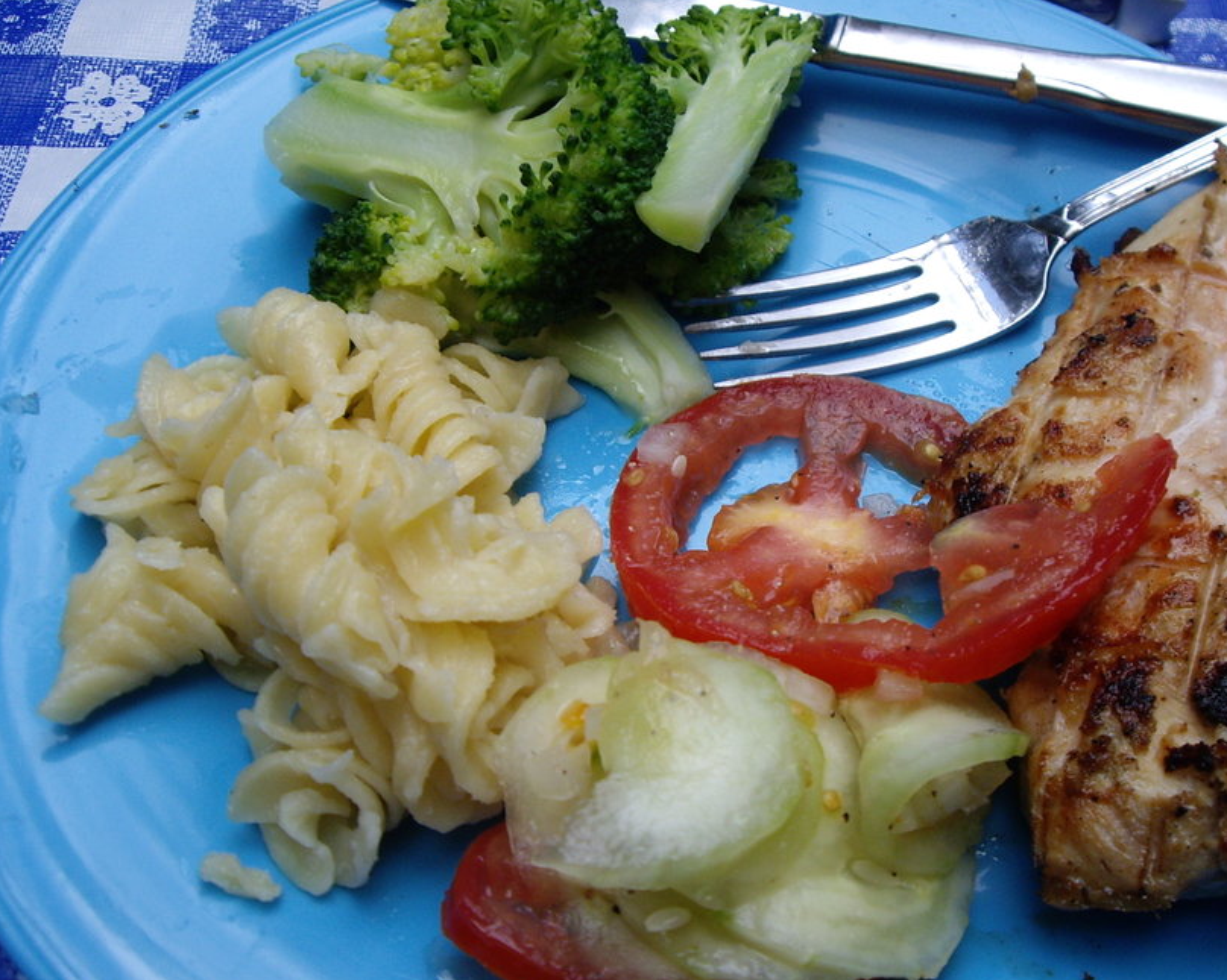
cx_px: 702
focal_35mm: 47
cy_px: 479
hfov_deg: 39.5
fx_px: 1706
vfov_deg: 32.1
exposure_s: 1/160
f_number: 2.7
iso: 100
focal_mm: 6.2
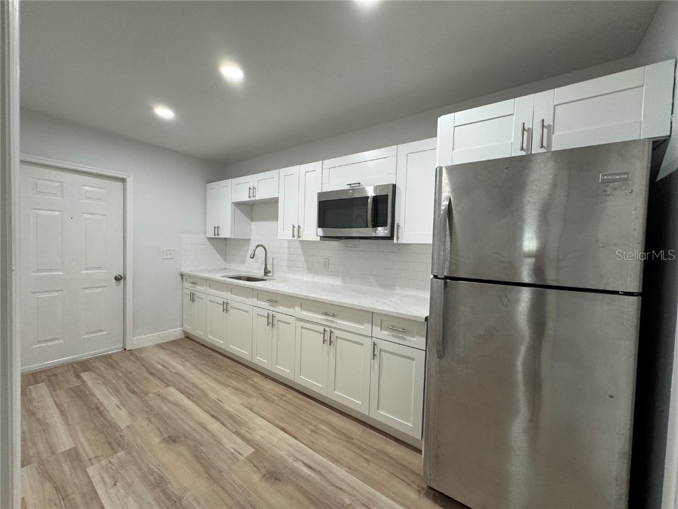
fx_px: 274
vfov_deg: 85.7
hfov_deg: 102.1
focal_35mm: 14
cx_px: 339
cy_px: 254
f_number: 2.2
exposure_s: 1/120
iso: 200
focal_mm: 2.22
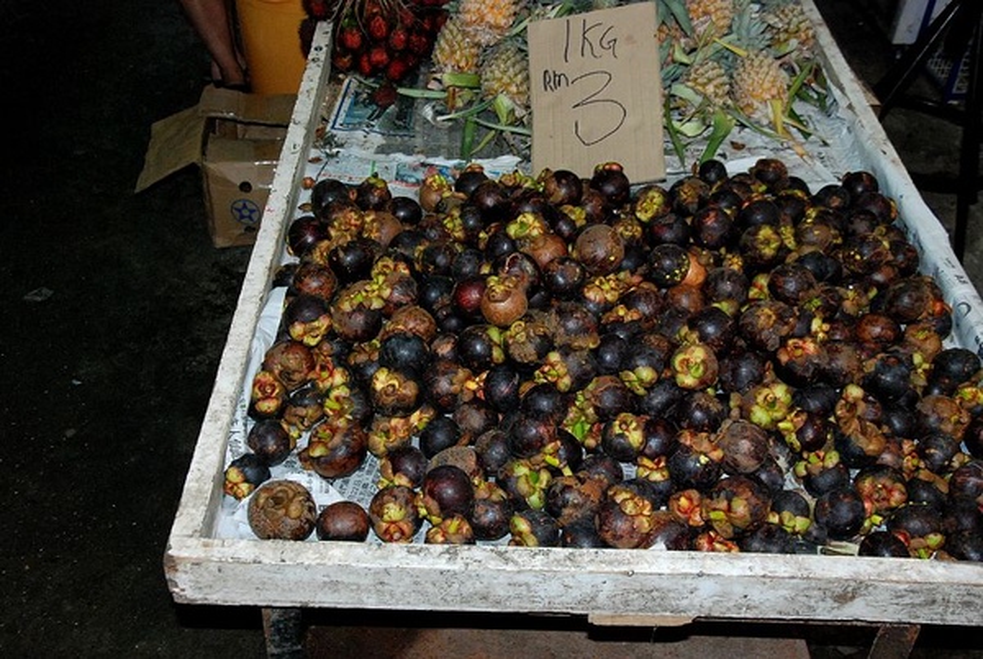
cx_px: 492
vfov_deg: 34.3
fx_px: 1066
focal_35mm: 39
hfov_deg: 49.5
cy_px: 330
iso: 1600
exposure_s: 1/60
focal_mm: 26
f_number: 8
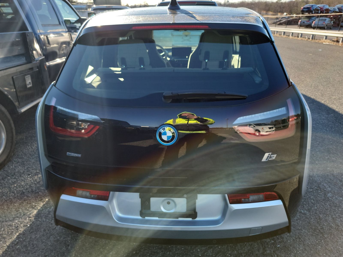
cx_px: 172
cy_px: 128
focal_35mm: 24
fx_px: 238
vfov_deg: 56.8
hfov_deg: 71.6
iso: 50
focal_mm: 6.7
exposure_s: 1/132
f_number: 1.8
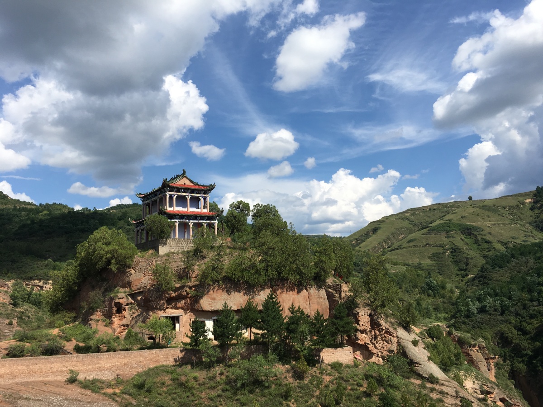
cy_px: 204
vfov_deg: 48.2
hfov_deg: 61.7
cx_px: 272
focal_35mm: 29
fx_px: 455
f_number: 2.2
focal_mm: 4.15
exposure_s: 1/2137
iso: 25
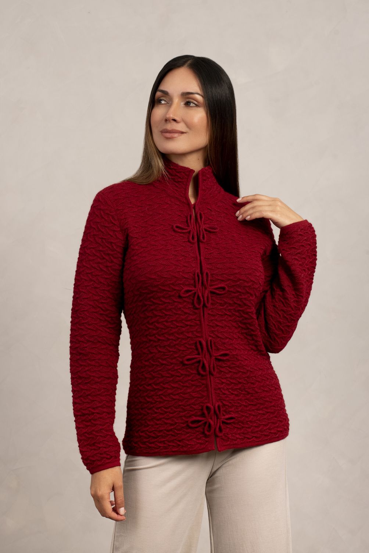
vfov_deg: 39.6
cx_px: 184
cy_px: 276
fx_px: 768
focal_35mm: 50
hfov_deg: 27.0
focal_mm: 50
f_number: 11
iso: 100
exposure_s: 1/160
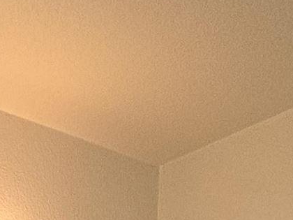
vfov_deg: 10.1
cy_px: 708
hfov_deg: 20.5
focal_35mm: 95
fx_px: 804
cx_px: 73
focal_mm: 2.2
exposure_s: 1/60
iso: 80
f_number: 1.9
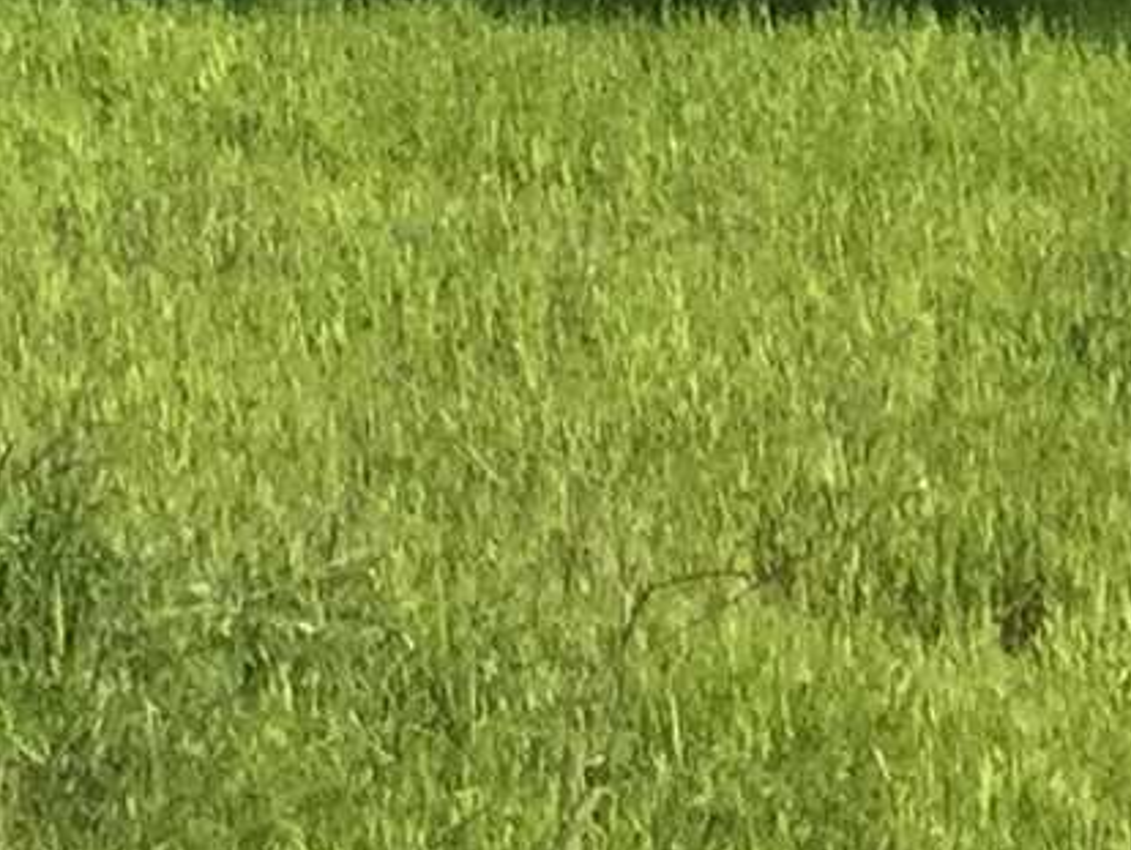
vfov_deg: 6.2
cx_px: -1404
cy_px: -1891
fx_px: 7029
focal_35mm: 215
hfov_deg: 8.5
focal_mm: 4.15
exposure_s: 1/1582
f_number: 2.2
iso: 32
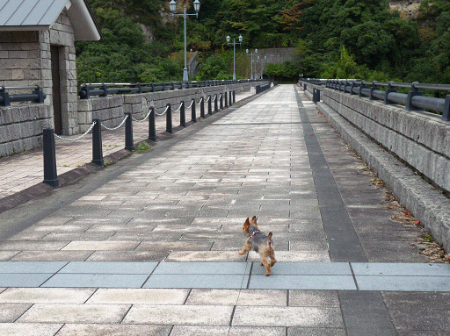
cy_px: 162
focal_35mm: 49
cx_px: 221
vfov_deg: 29.6
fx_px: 636
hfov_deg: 38.9
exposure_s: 1/250
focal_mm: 7.6
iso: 100
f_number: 5
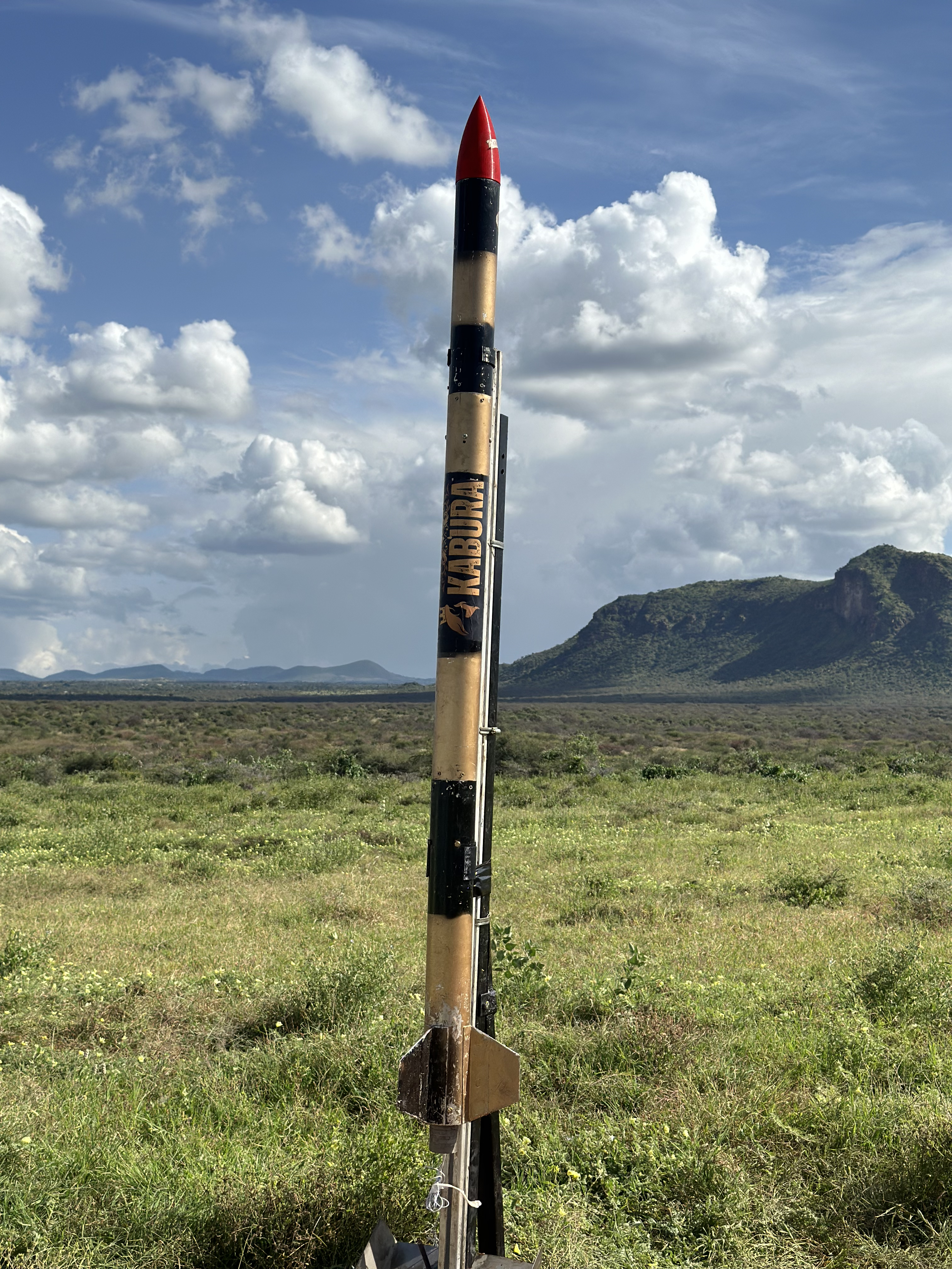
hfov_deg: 30.3
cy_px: 634
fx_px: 1760
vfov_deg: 39.7
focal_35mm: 48
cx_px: 476
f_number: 1.78
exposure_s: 1/9804
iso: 100
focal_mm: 6.86
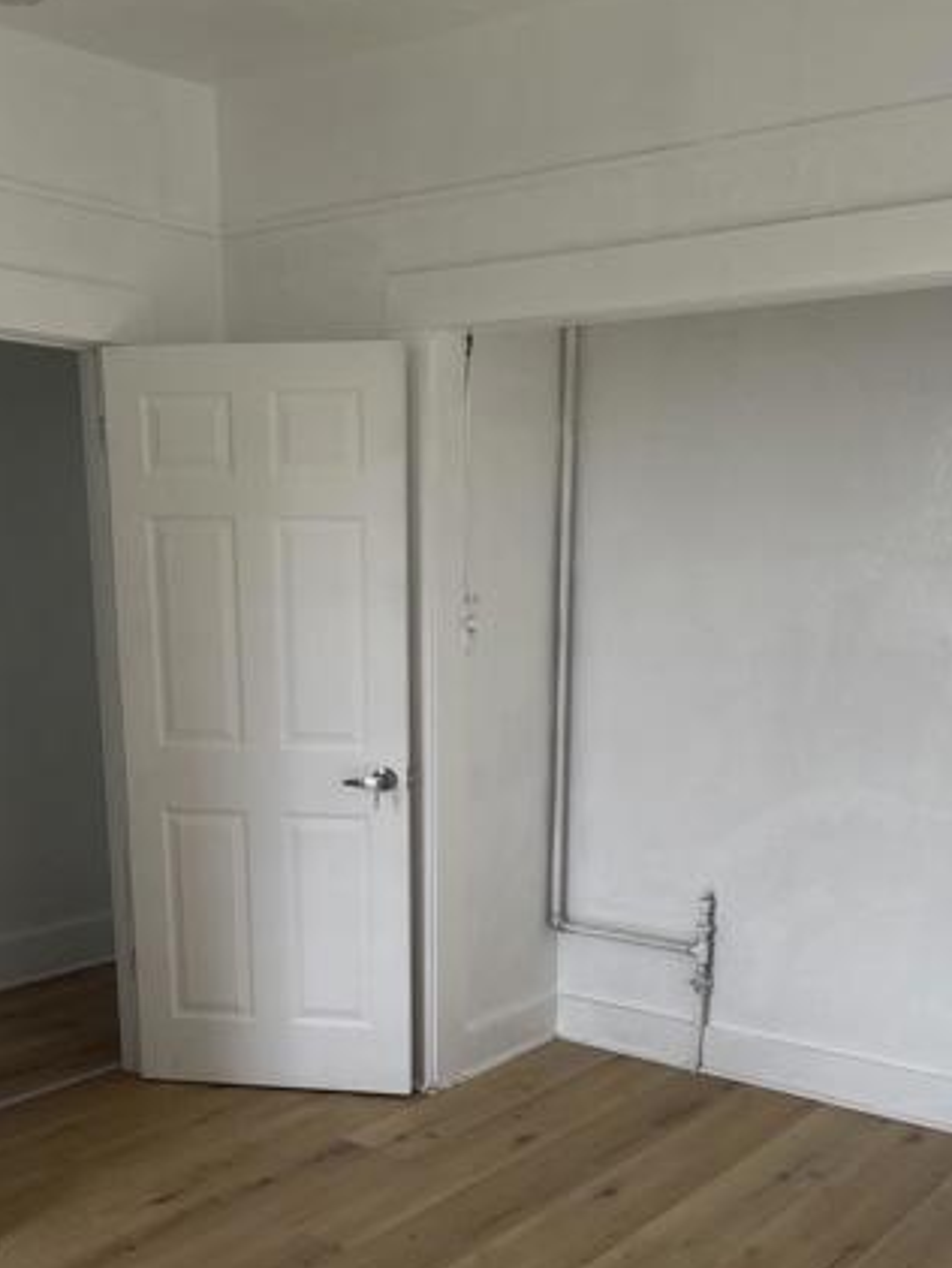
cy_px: 898
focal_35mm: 38
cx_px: 473
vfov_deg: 47.7
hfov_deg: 37.7
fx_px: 1393
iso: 32
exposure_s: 1/492
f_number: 1.6
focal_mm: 5.1
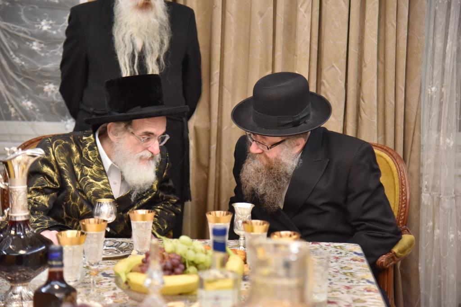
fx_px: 1089
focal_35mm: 85
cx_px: 230
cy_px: 154
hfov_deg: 23.9
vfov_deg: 16.1
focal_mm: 85
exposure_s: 1/160
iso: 2000
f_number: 4
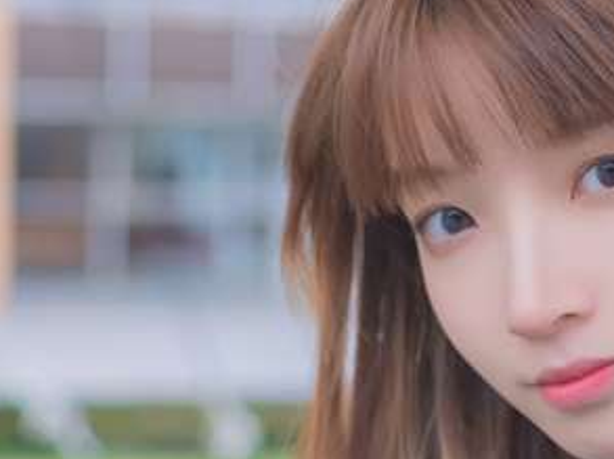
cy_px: 954
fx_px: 3667
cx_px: 38
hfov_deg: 9.5
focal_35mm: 207
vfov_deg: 6.9
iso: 100
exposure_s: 1/320
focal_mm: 35
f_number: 2
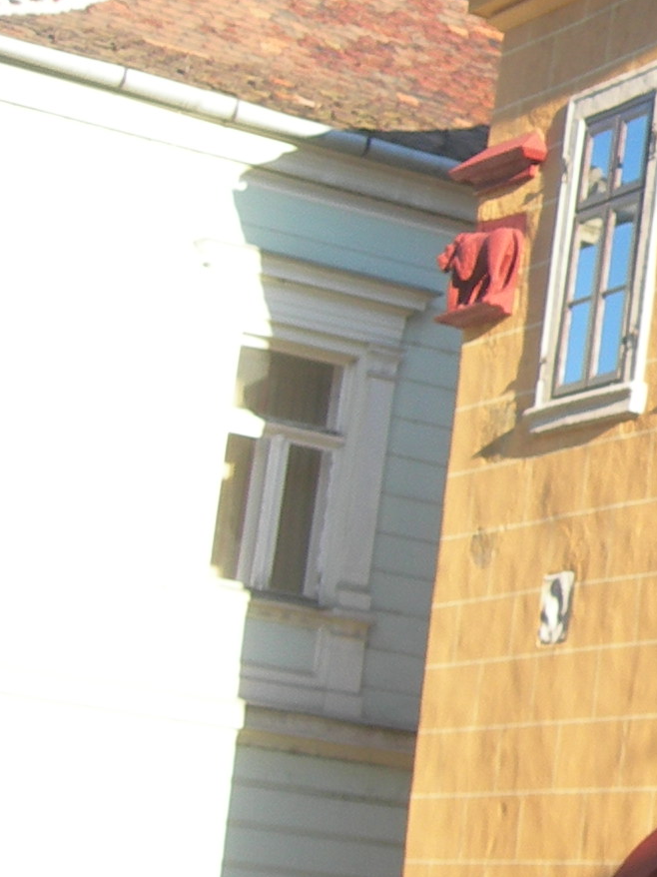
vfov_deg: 14.8
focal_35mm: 133
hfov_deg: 10.2
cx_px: 1366
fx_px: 3367
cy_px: 489
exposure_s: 1/220
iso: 50
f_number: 2.8
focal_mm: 7.8
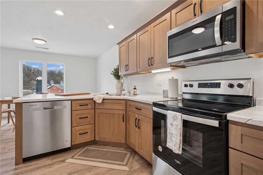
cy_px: 88
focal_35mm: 16
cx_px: 132
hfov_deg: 96.7
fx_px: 117
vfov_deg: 73.8
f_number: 11
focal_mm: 16
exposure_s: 1/2.5
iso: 50
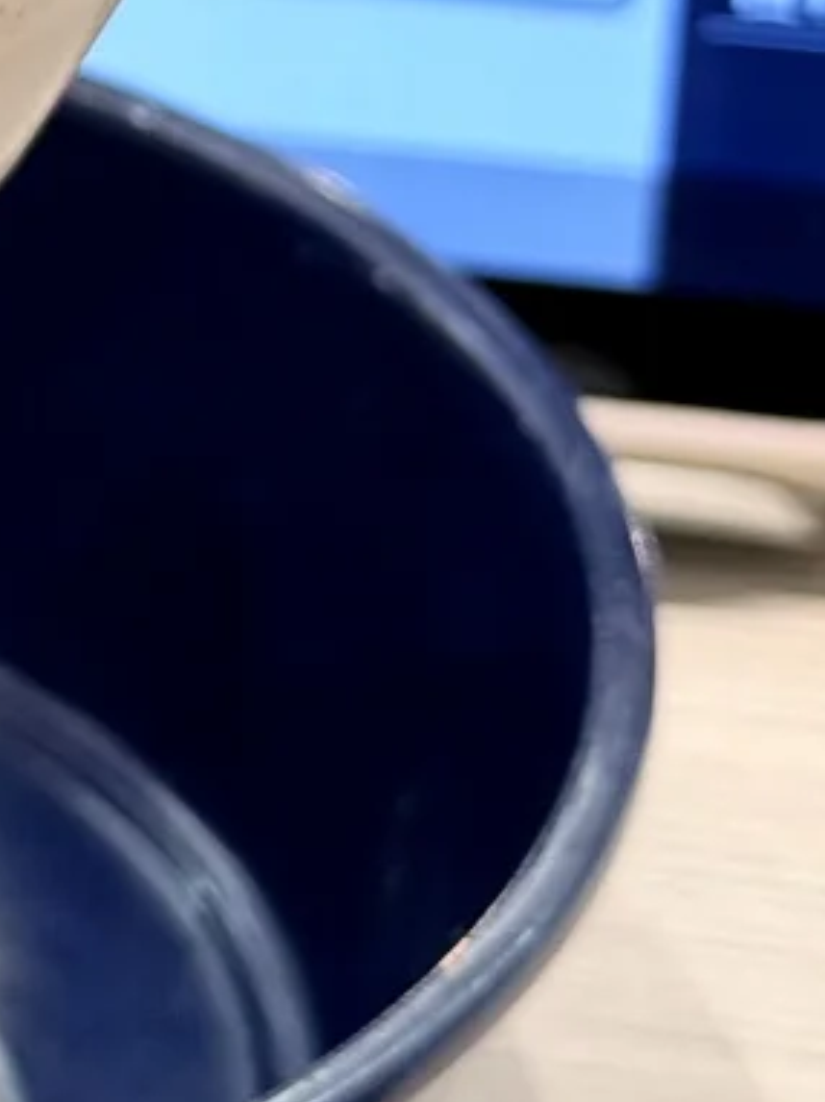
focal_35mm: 181
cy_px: -121
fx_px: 5758
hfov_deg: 8.0
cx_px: -600
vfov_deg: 10.8
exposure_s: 1/100
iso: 64
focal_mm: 6.76
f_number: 1.78
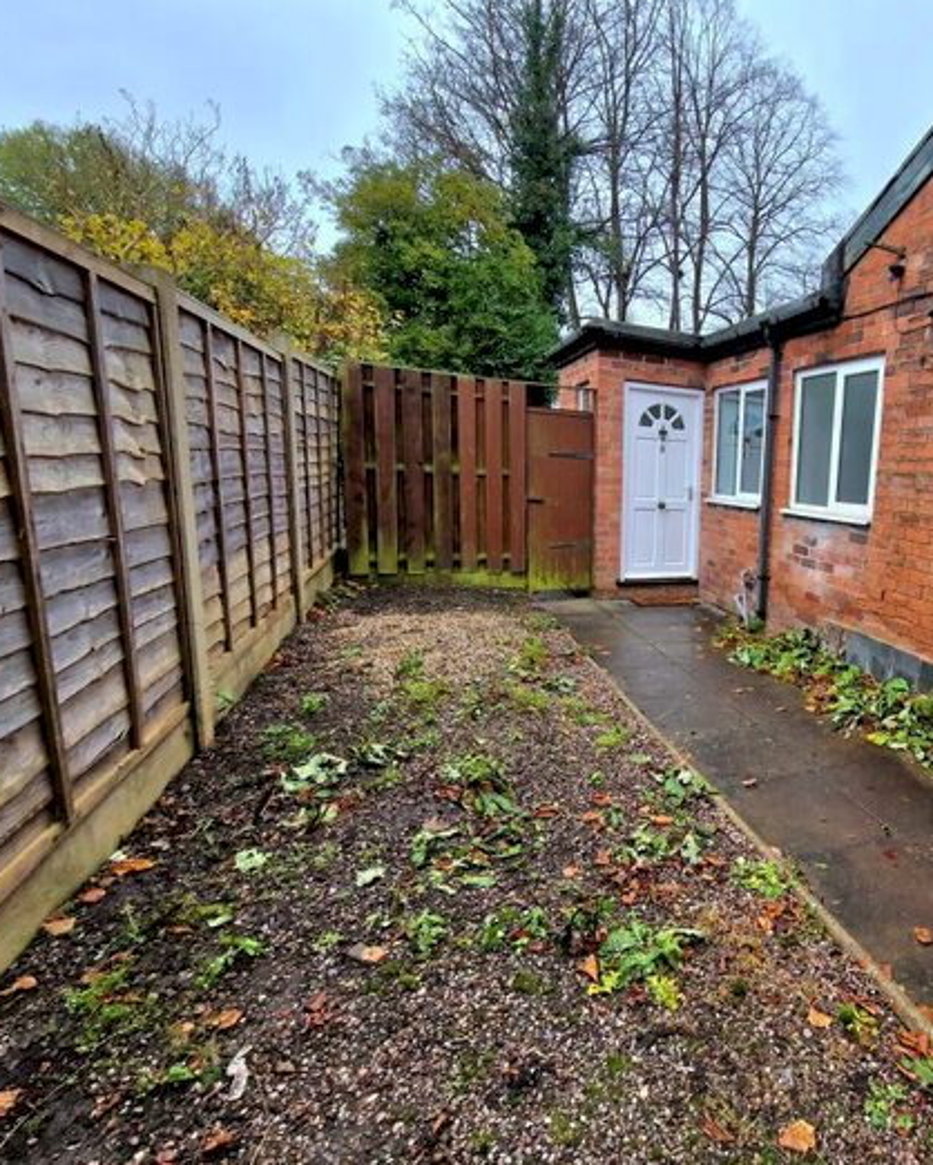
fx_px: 586
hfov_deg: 69.3
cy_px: 581
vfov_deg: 89.6
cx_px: 750
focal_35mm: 17
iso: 50
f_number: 2.2
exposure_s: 1/167
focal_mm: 2.2
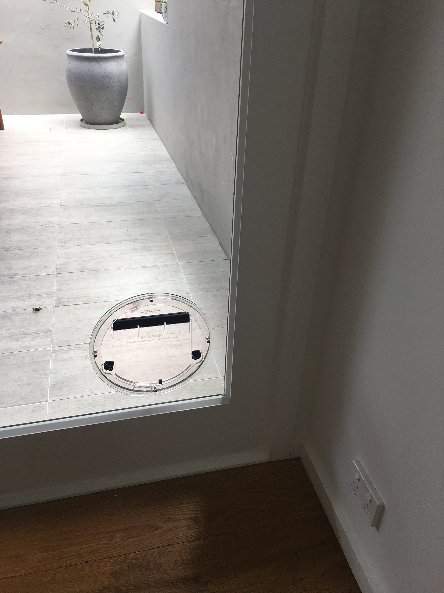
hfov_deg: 48.2
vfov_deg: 61.7
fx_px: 496
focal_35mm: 29
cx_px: 222
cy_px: 296
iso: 25
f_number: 2.2
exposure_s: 1/151
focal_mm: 4.15
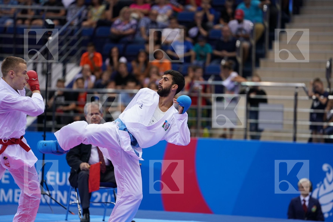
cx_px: 166
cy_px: 111
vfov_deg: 6.9
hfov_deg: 10.3
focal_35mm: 200
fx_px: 1850
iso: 1250
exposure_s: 1/1000
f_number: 2.8
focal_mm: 200
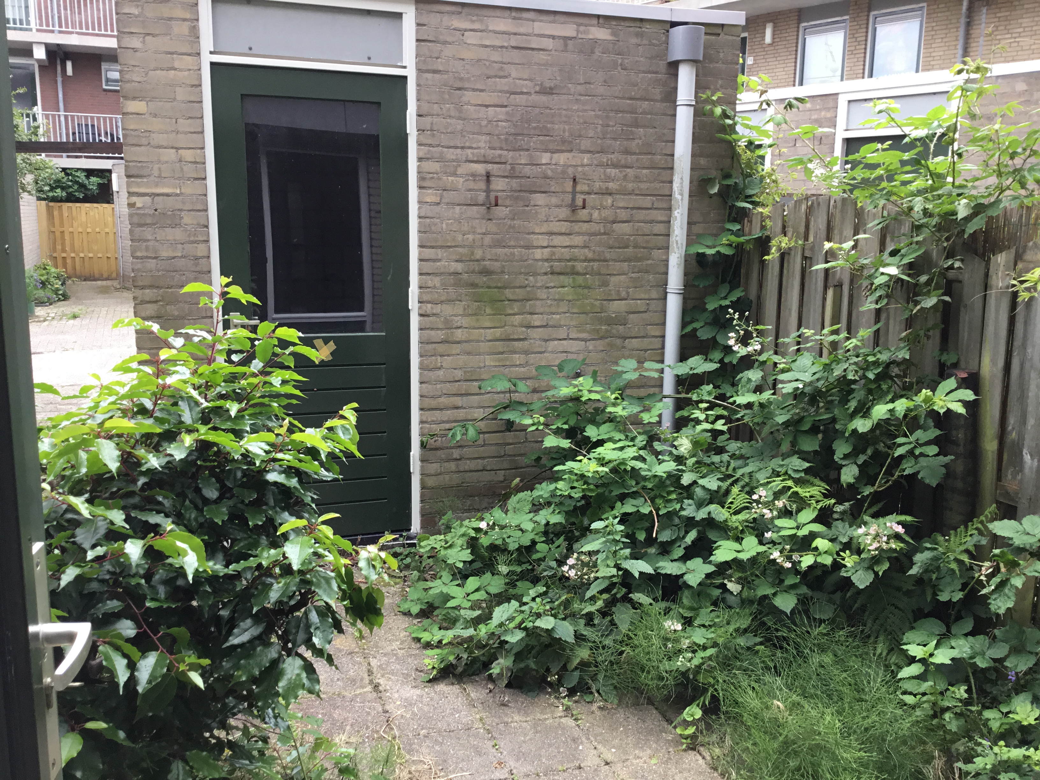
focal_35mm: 31
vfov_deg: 45.4
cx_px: 520
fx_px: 931
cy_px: 390
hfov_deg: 58.4
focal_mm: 3.3
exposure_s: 1/100
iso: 50
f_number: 2.4
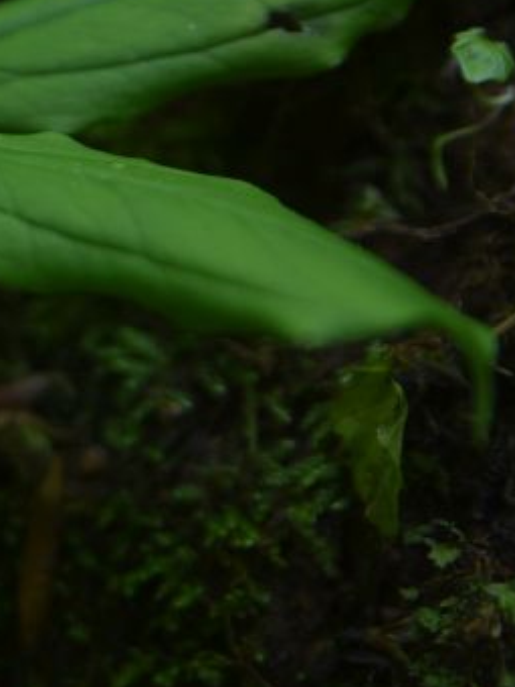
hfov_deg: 7.2
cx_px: -380
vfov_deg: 9.7
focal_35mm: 202
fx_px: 4007
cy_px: -122
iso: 160
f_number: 3.2
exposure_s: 1/100
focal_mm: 55
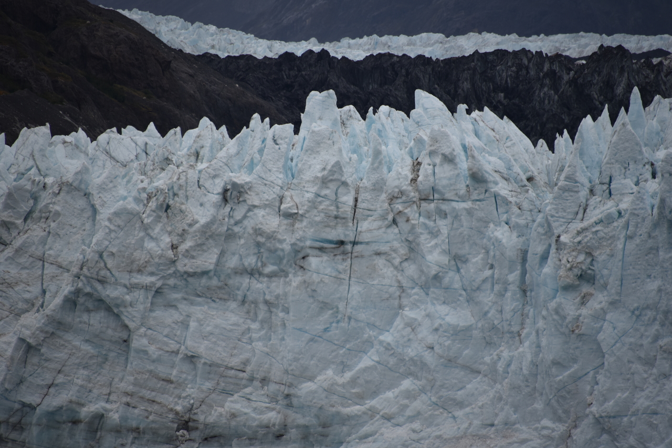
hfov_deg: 6.9
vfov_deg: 4.6
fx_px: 5601
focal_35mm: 300
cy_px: 224
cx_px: 336
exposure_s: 1/640
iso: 250
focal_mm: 300
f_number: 5.6
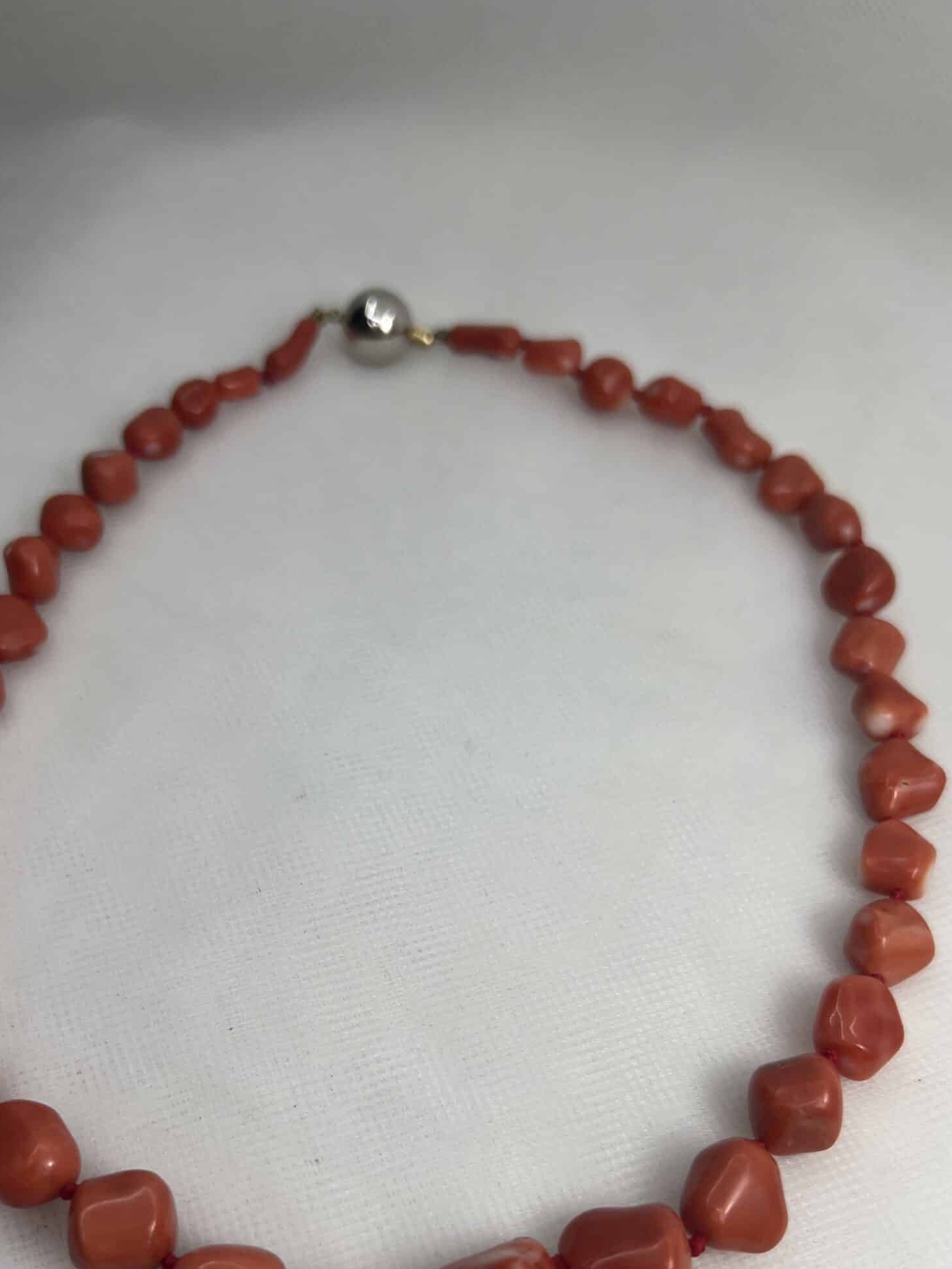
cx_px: 422
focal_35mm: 34
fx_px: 1247
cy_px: 825
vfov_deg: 53.1
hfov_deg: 41.7
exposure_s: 1/1209
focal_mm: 5.7
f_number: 1.5
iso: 50
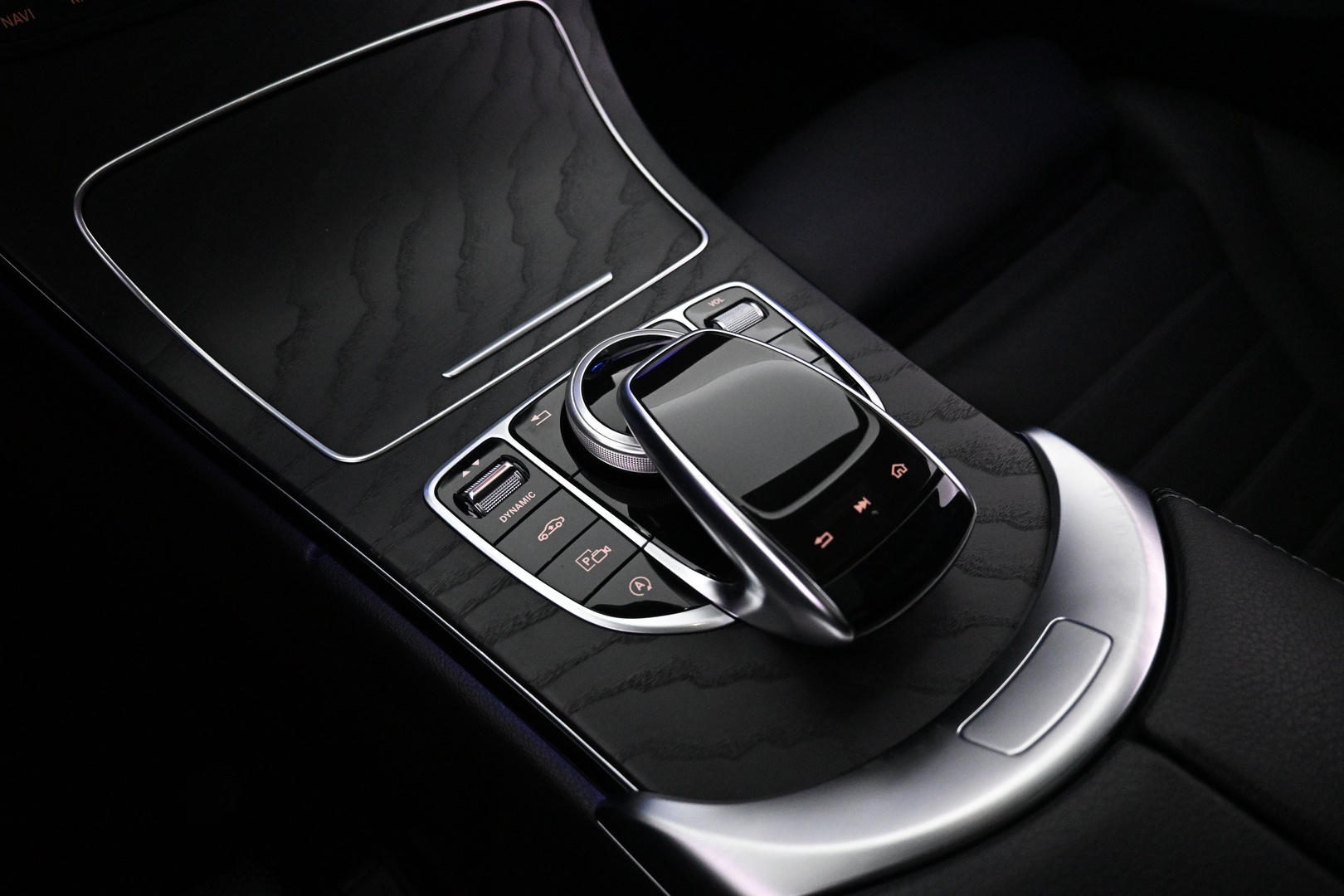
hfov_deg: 73.7
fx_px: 896
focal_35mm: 24
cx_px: 672
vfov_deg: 53.1
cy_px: 448
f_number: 3.5
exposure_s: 1/125
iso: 4000
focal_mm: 16
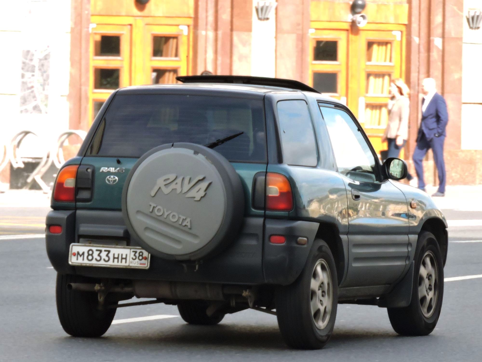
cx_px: 241
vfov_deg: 5.0
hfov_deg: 6.6
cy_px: 181
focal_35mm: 300
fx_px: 4177
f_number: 5.5
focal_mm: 53.7
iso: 280
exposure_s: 1/250
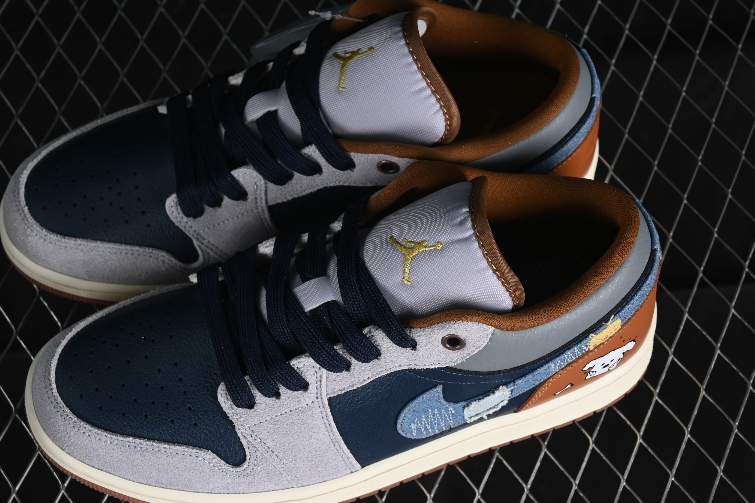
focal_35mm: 83
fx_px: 1740
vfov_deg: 16.5
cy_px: 247
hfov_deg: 24.5
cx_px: 344
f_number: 7.1
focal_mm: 50
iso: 160
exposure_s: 1/60
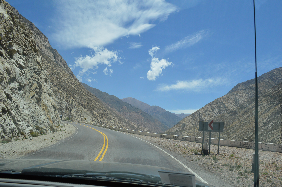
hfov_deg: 67.4
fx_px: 211
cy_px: 94
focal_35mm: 27
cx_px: 141
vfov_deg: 47.8
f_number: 8
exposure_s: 1/320
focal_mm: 18
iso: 100
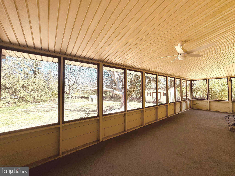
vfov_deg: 85.7
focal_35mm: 14
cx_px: 118
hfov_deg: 102.1
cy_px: 88
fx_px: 95
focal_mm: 2.22
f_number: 2.2
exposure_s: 1/187
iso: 40
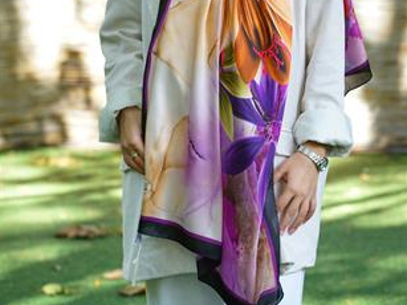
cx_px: 204
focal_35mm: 189
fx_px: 2221
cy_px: 15
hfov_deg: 10.5
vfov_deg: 7.8
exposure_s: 1/125
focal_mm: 130
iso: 640
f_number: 6.3
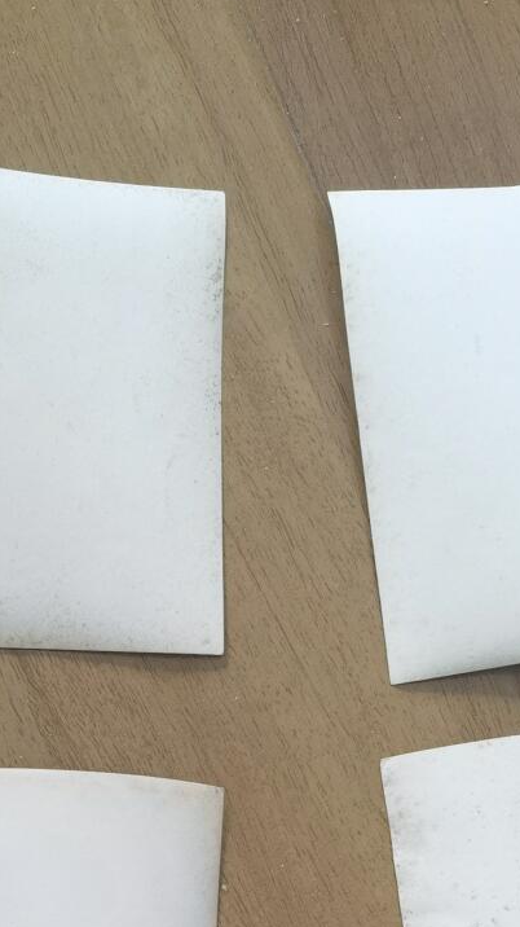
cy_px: 1041
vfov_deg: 26.2
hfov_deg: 15.9
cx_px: -19
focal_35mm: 74
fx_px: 1817
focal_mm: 6.67
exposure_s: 1/50
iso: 160
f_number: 1.9
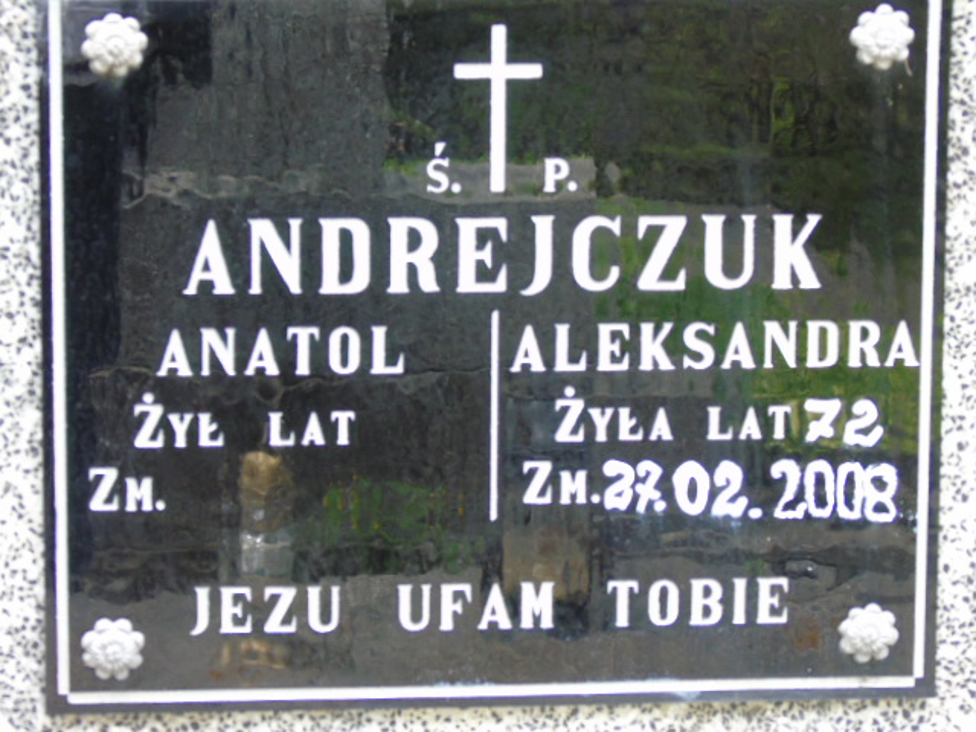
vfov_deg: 9.2
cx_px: 488
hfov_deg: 12.2
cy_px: 366
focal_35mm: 162
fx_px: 4568
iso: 400
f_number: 4.9
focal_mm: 29
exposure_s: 1/80
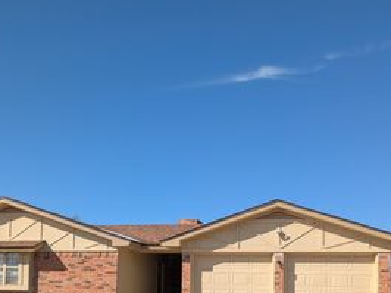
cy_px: 260
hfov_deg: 40.3
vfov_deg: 29.6
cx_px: 157
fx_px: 530
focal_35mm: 47
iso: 49
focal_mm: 5.43
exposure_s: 1/3226
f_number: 1.89
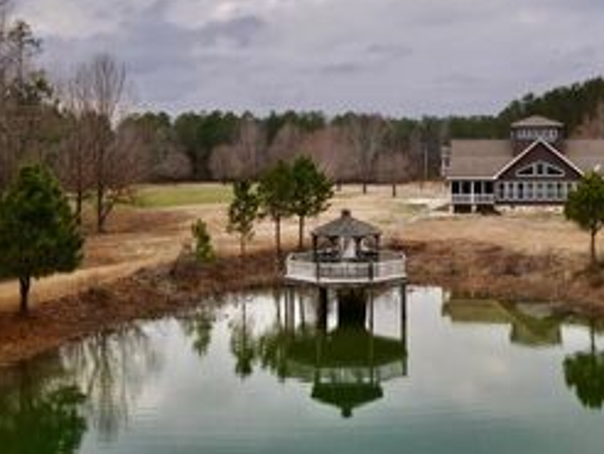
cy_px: 183
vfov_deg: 34.3
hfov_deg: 44.3
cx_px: 390
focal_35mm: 42
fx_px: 734
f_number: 2.8
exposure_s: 1/15
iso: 240
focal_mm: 4.5
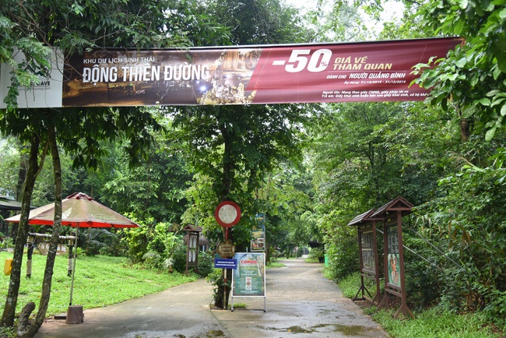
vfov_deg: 43.6
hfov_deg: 61.9
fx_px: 422
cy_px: 169
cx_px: 253
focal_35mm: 30
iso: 640
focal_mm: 30
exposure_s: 1/40
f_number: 4
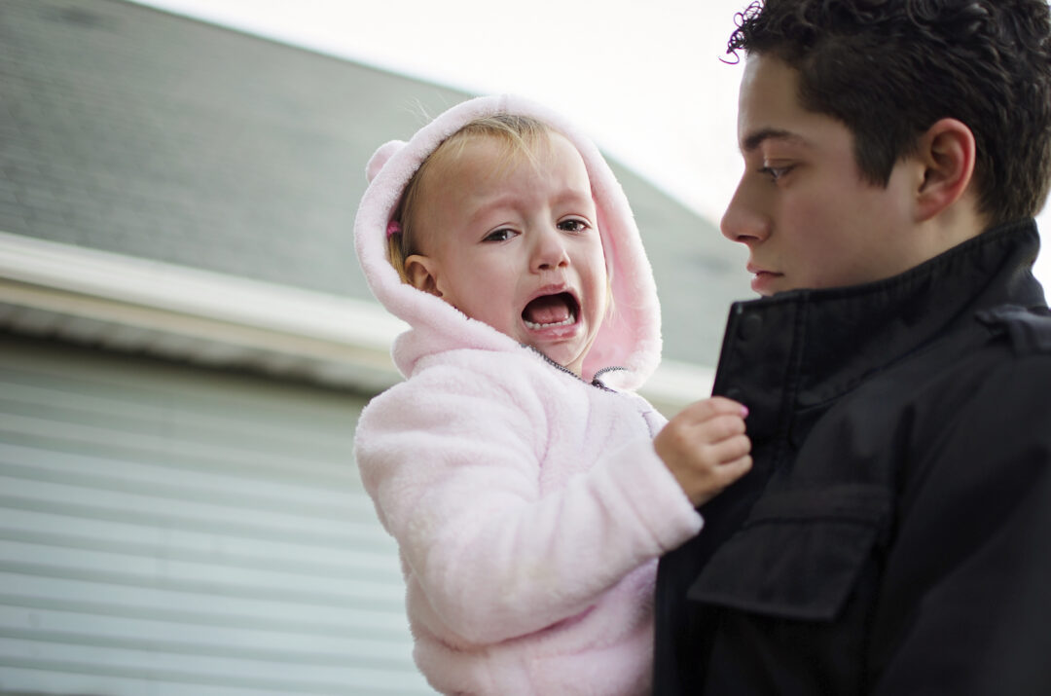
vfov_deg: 25.6
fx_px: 1529
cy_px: 348
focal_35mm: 52
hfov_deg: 37.9
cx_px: 526
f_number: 1.8
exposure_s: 1/160
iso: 100
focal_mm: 35
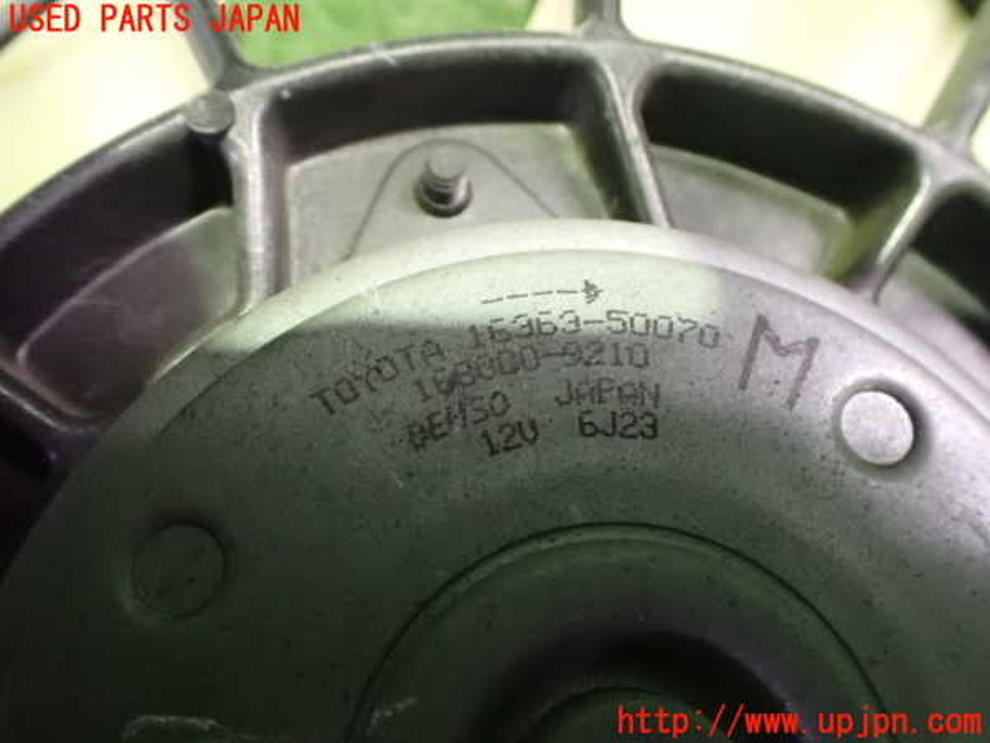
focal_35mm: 30
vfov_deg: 46.8
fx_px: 858
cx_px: 495
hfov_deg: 60.0
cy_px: 372
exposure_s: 1/20
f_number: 2.3
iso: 1600
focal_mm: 5.4
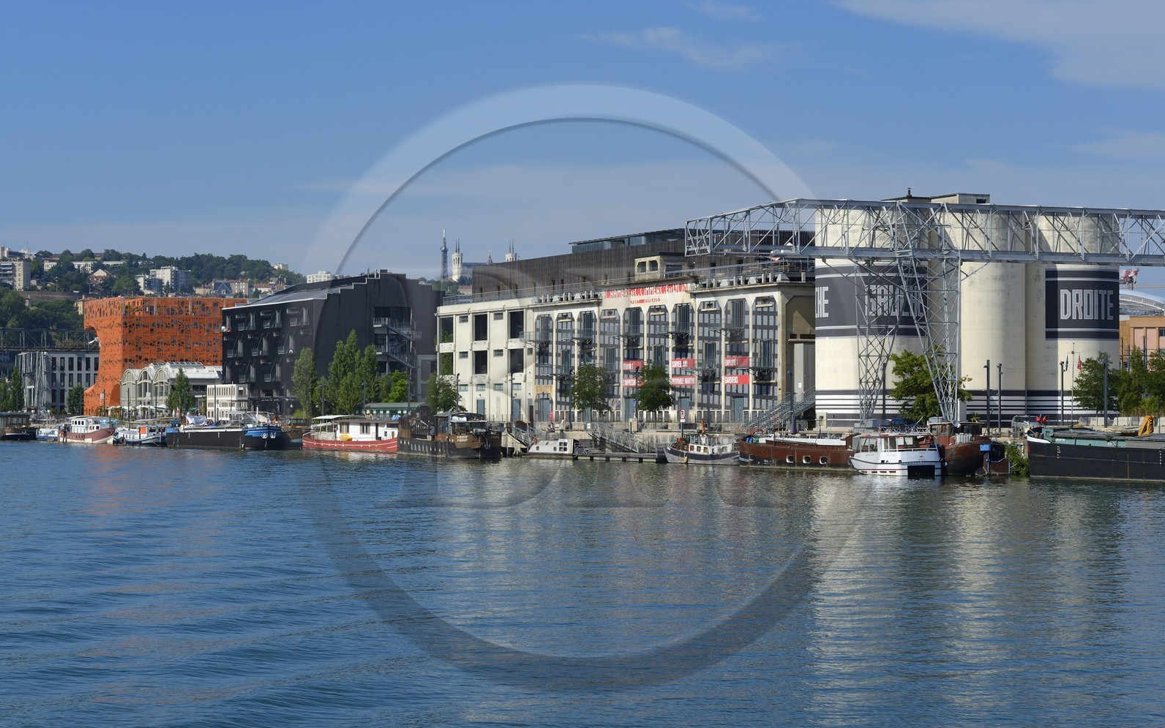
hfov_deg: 24.6
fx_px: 2667
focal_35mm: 84
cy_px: 389
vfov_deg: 15.5
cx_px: 580
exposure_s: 1/320
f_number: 13
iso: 200
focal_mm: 82
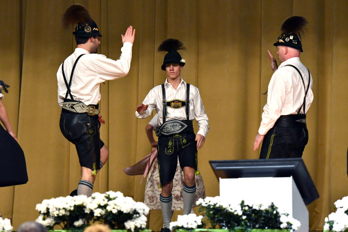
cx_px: 174
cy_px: 116
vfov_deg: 6.5
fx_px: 2030
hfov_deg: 9.8
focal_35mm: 210
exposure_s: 1/200
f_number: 2.8
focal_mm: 140
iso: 2500
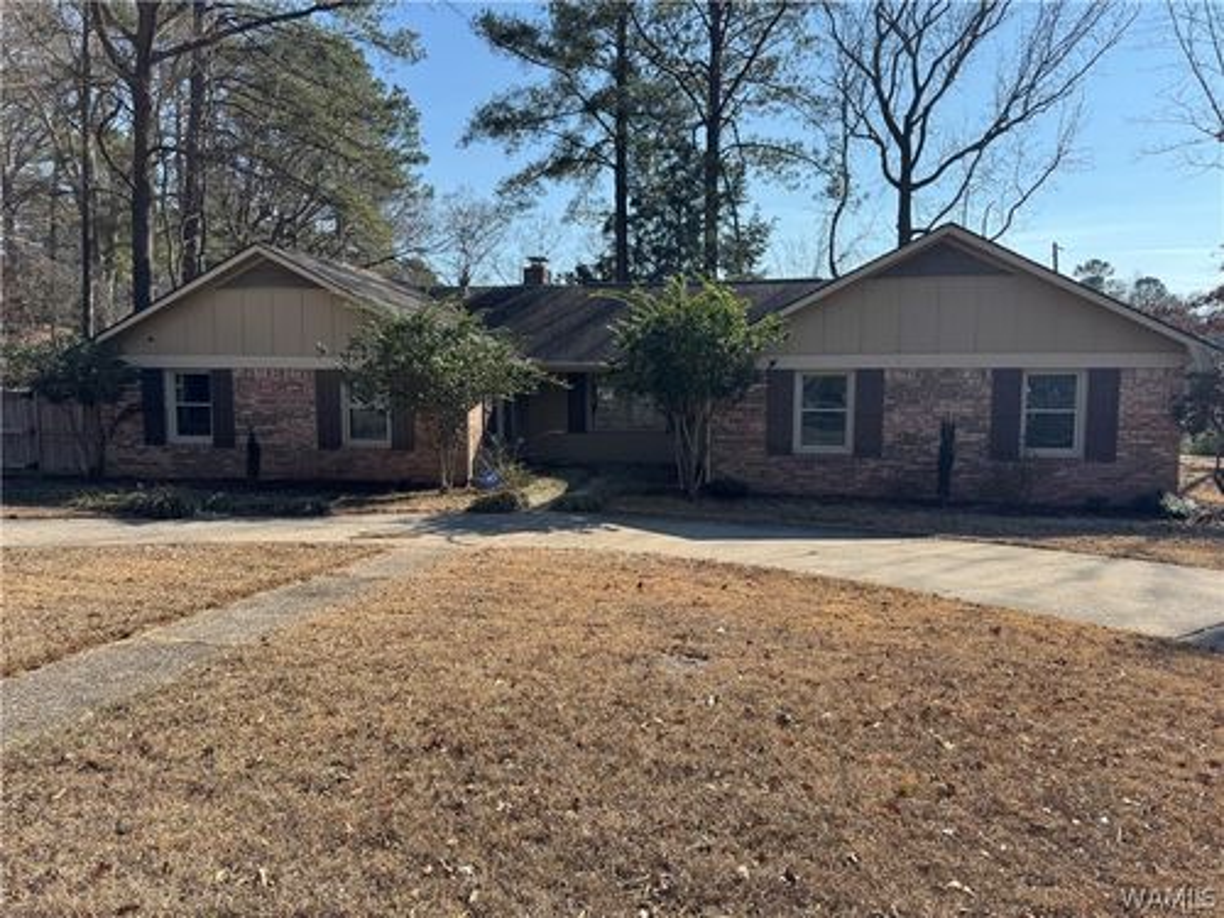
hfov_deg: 71.6
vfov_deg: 56.8
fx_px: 849
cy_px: 459
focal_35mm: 24
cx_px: 612
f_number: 1.78
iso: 80
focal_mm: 6.76
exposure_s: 1/2959
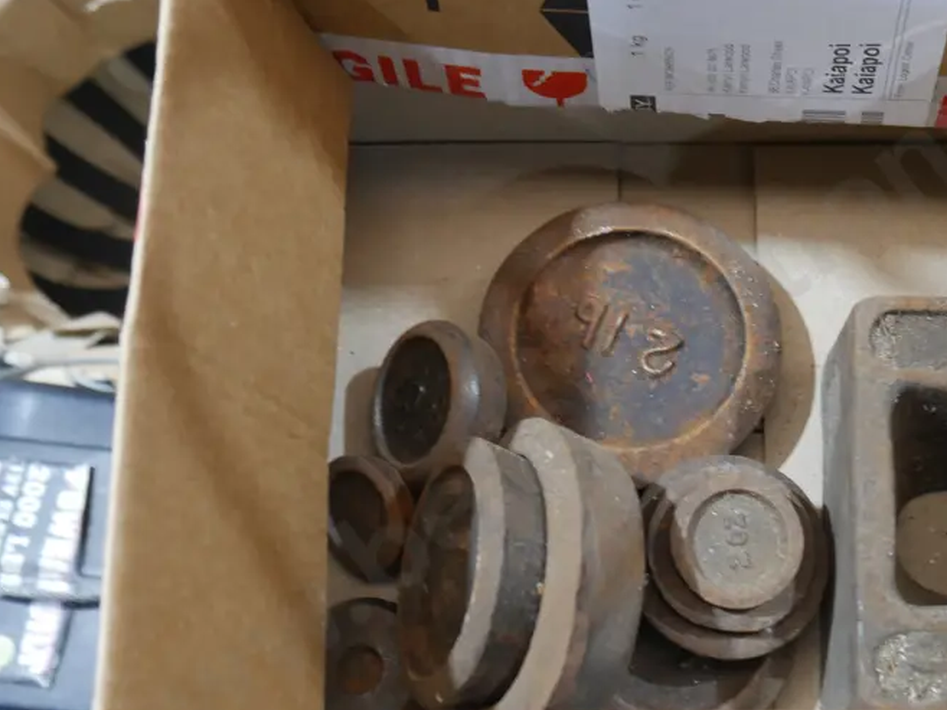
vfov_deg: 27.5
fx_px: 1450
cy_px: 341
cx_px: 683
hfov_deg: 35.5
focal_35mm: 53
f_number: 4
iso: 1000
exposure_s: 1/60
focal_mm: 17
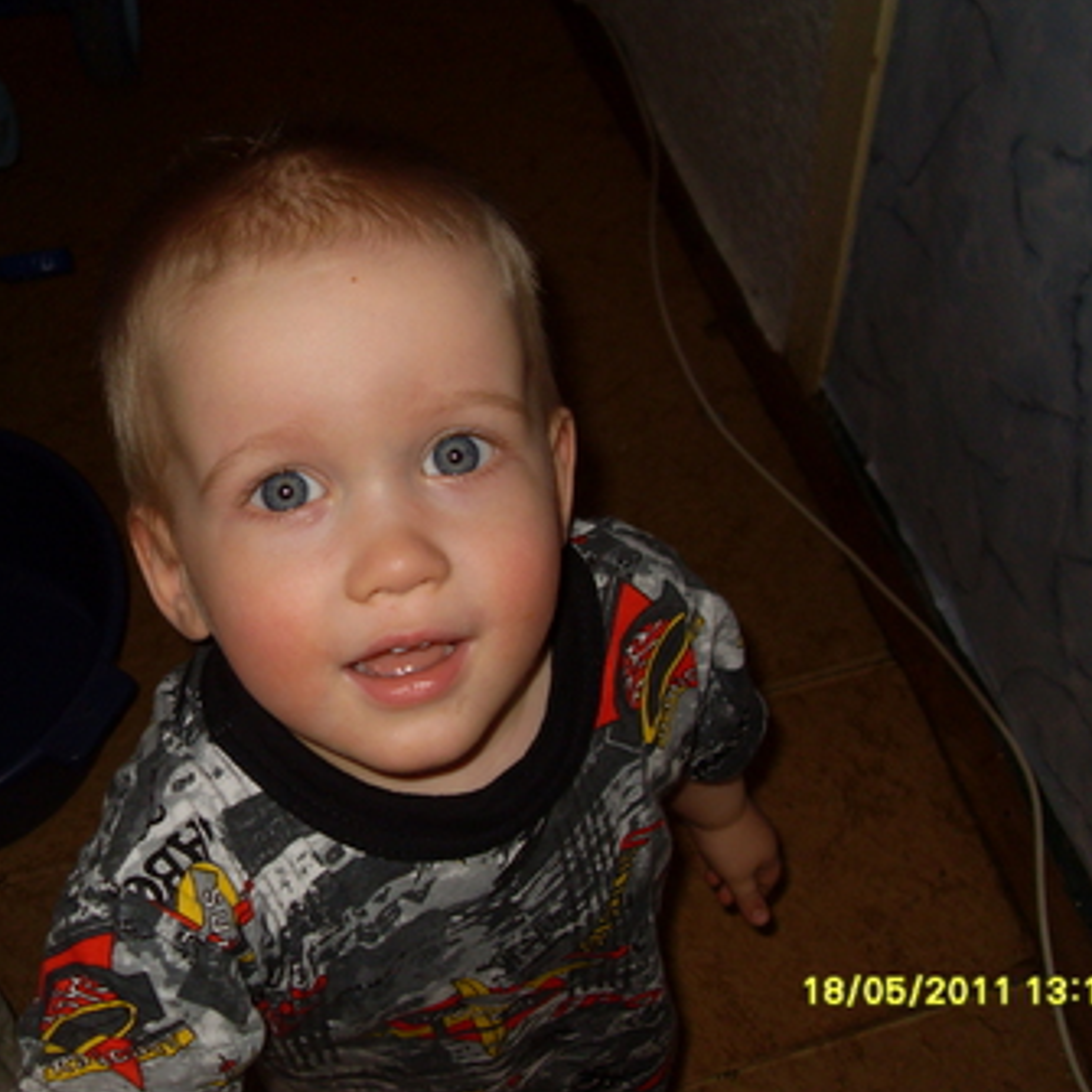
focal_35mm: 44
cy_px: 548
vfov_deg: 38.3
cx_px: 479
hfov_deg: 38.3
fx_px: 1570
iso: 100
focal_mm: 6.3
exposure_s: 1/45
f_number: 2.8
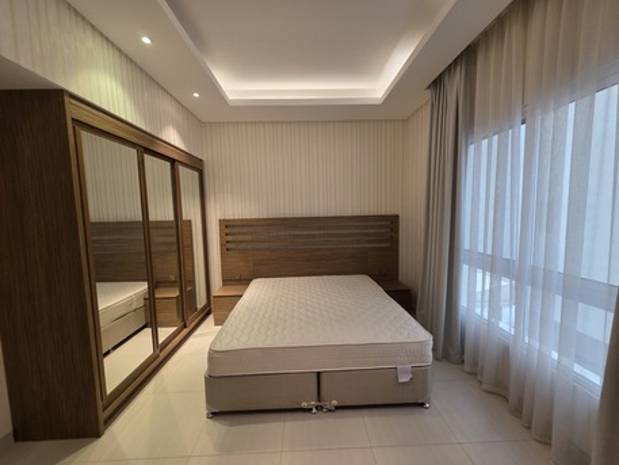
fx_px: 233
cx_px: 310
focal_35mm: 13
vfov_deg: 89.9
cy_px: 232
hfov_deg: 106.2
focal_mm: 2.2
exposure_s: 1/50
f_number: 1.9
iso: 160
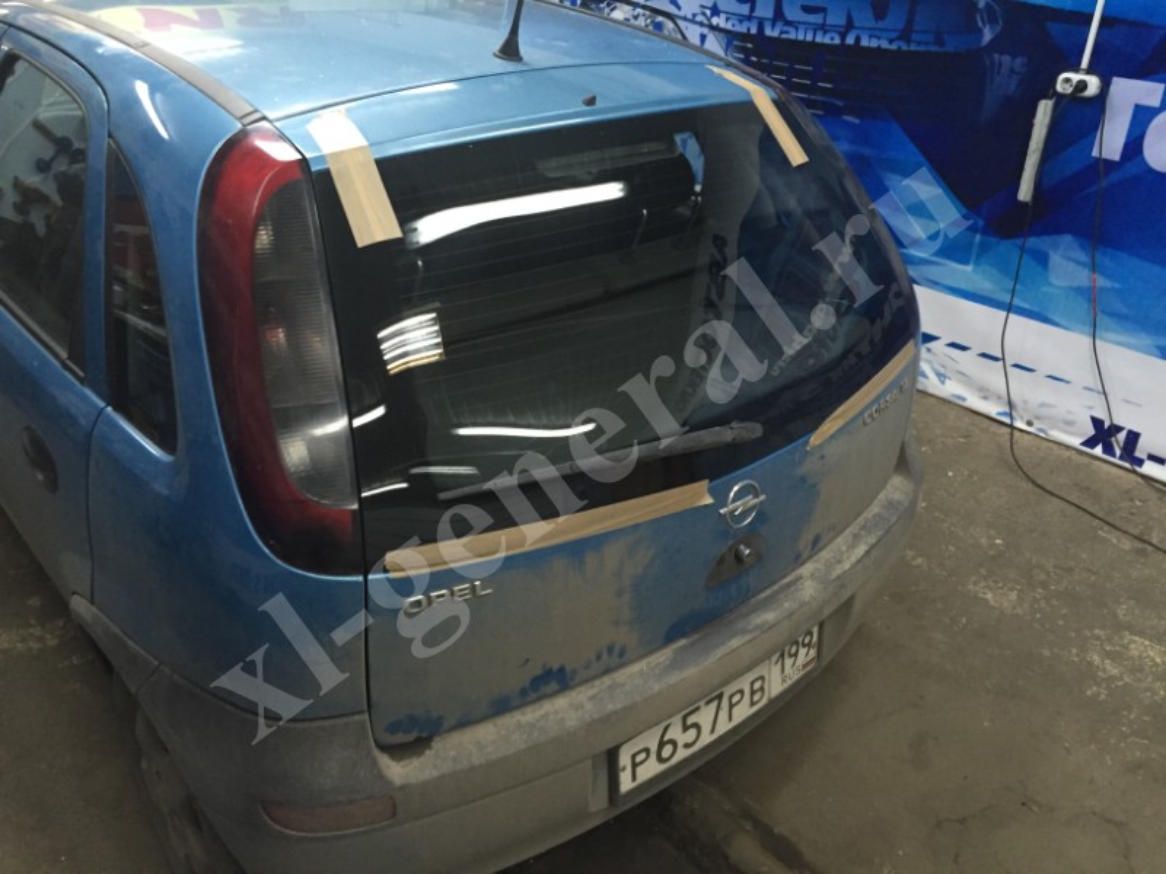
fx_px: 977
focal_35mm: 29
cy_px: 437
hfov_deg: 61.7
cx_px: 583
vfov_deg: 48.2
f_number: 2.2
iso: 250
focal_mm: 4.15
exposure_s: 1/33
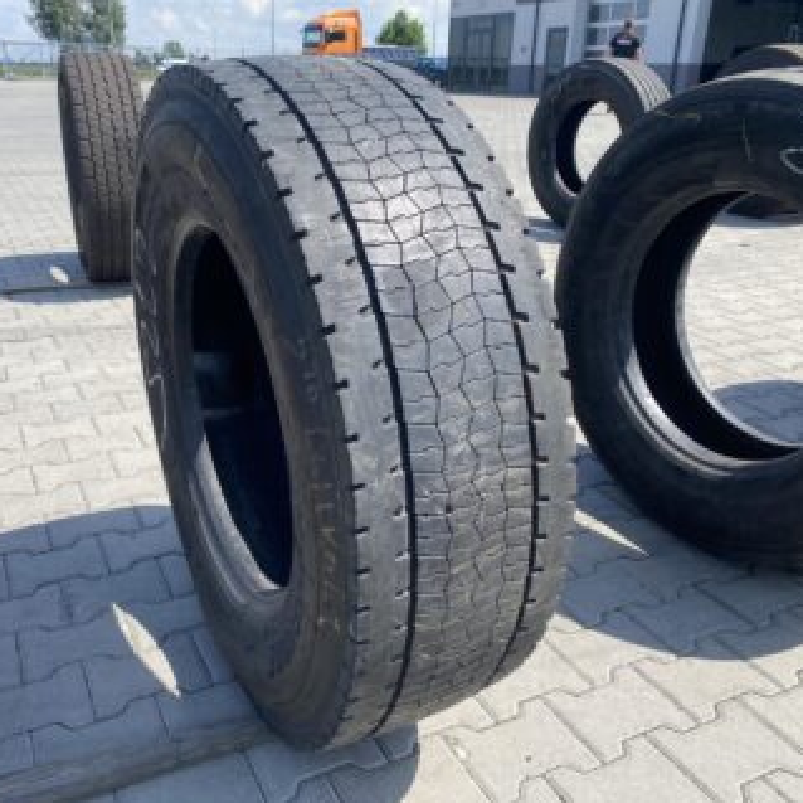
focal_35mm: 31
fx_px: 814
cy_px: 404
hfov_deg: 52.4
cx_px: 352
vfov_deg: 52.5
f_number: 1.8
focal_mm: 4.25
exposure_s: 1/1362
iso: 32
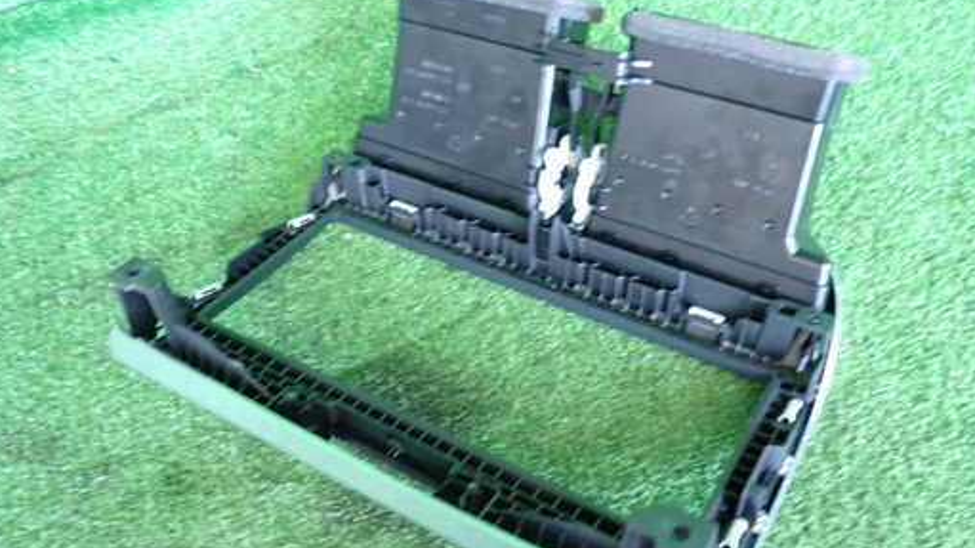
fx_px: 827
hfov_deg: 60.9
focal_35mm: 32
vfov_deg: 36.6
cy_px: 311
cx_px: 529
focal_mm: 4.5
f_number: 2
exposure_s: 1/30
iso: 640
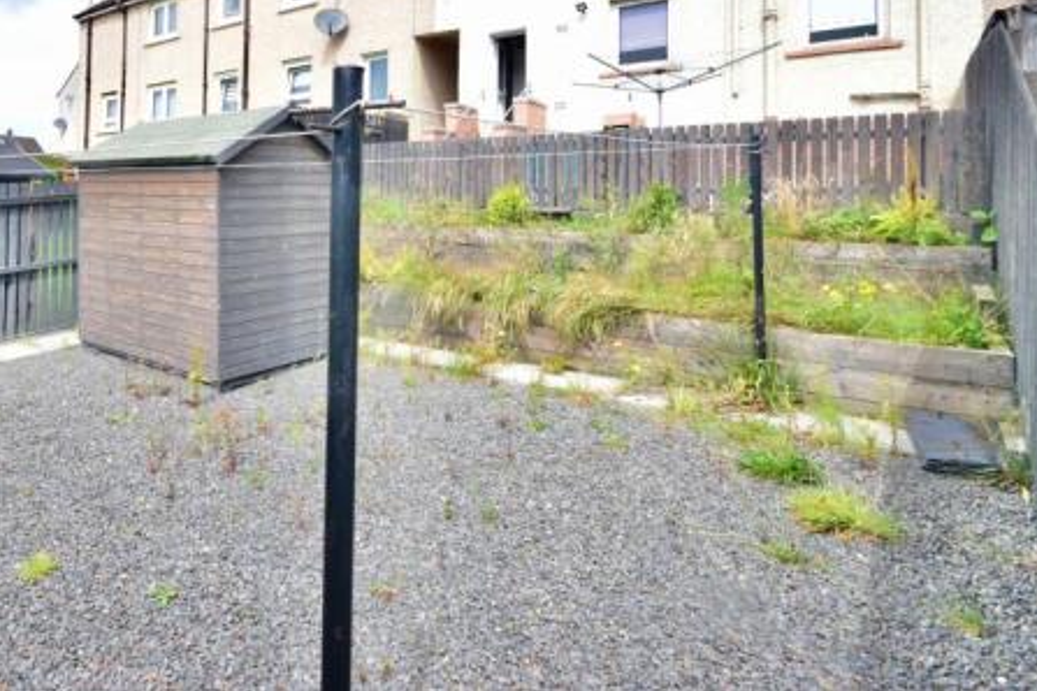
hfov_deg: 75.1
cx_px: 312
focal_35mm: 22
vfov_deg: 55.0
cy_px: 187
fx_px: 634
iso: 800
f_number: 18
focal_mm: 10
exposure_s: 1/160
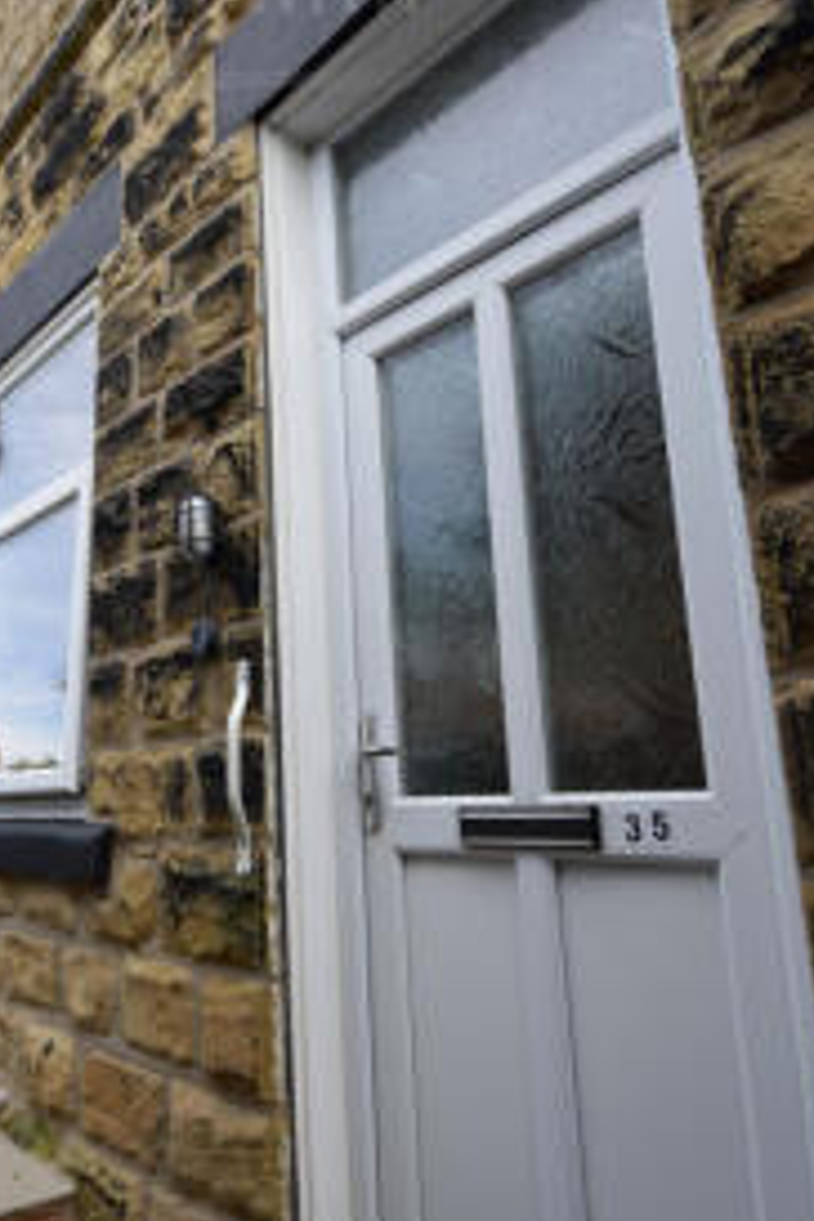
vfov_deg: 73.6
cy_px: 655
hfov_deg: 50.8
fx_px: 814
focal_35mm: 24
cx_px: 199
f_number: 8
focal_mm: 10
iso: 280
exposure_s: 1/250
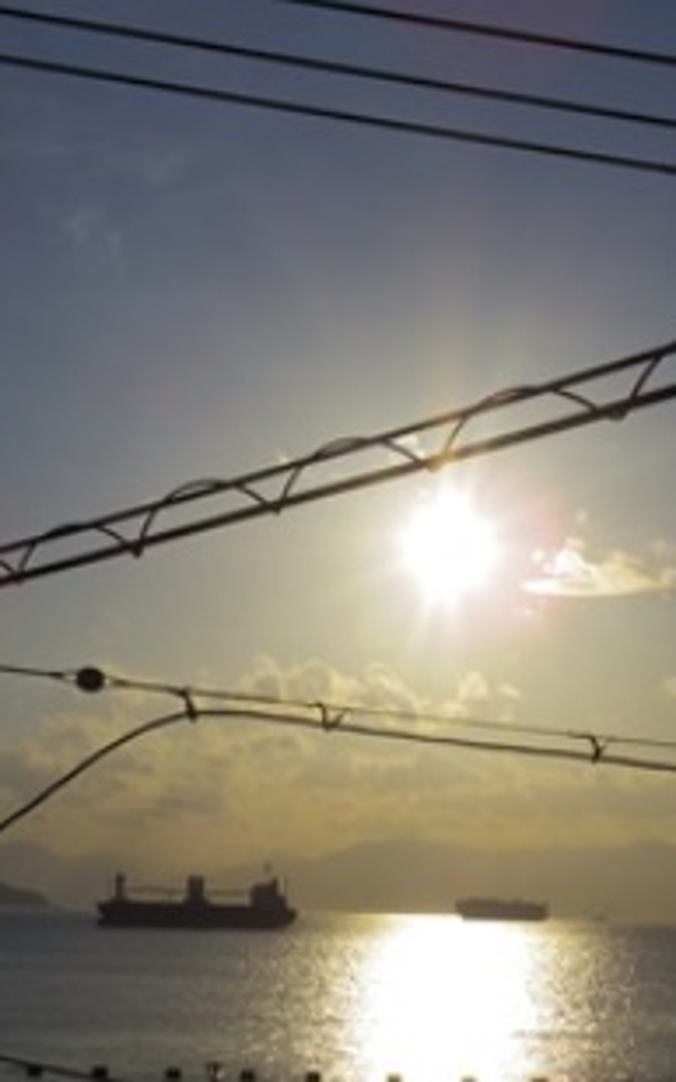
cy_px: 462
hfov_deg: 18.1
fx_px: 2123
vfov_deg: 28.6
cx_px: 280
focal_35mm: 72
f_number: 7.1
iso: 100
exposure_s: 1/2000
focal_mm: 9.1
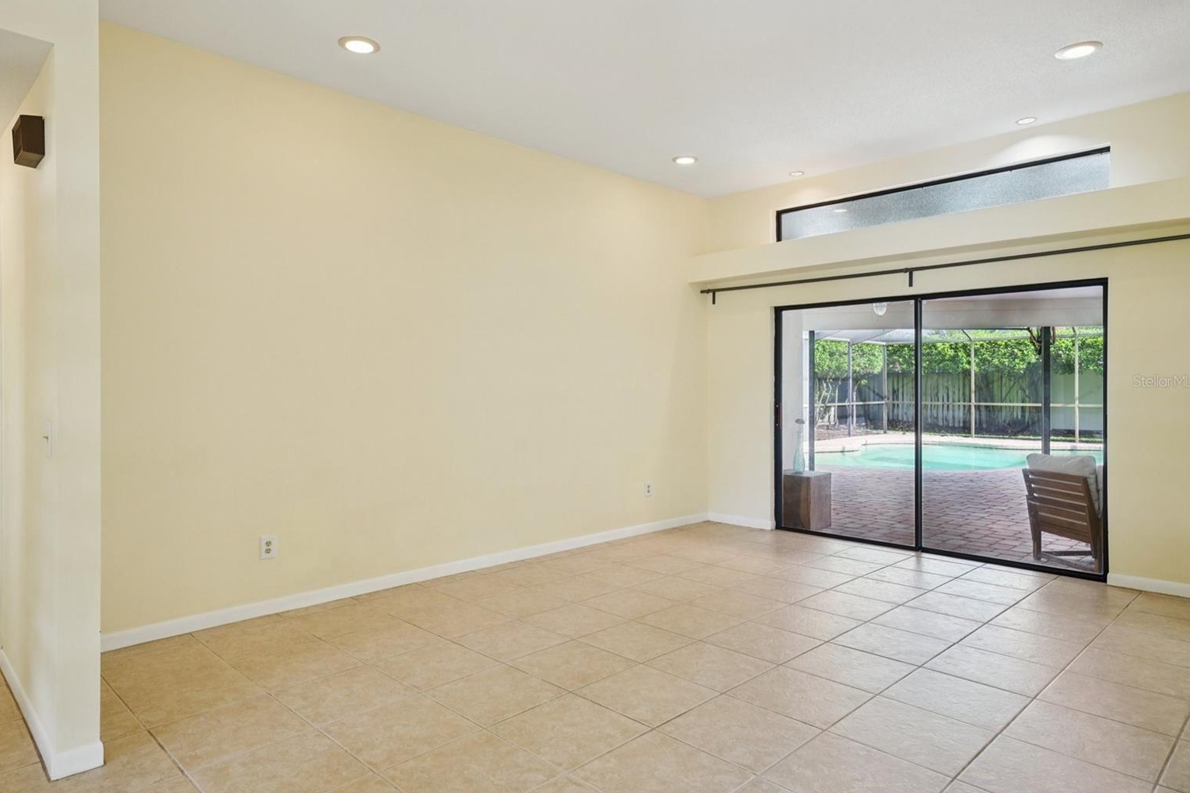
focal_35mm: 23
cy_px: 381
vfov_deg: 55.1
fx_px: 760
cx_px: 580
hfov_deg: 76.1
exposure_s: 1/50
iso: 640
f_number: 8
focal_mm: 22
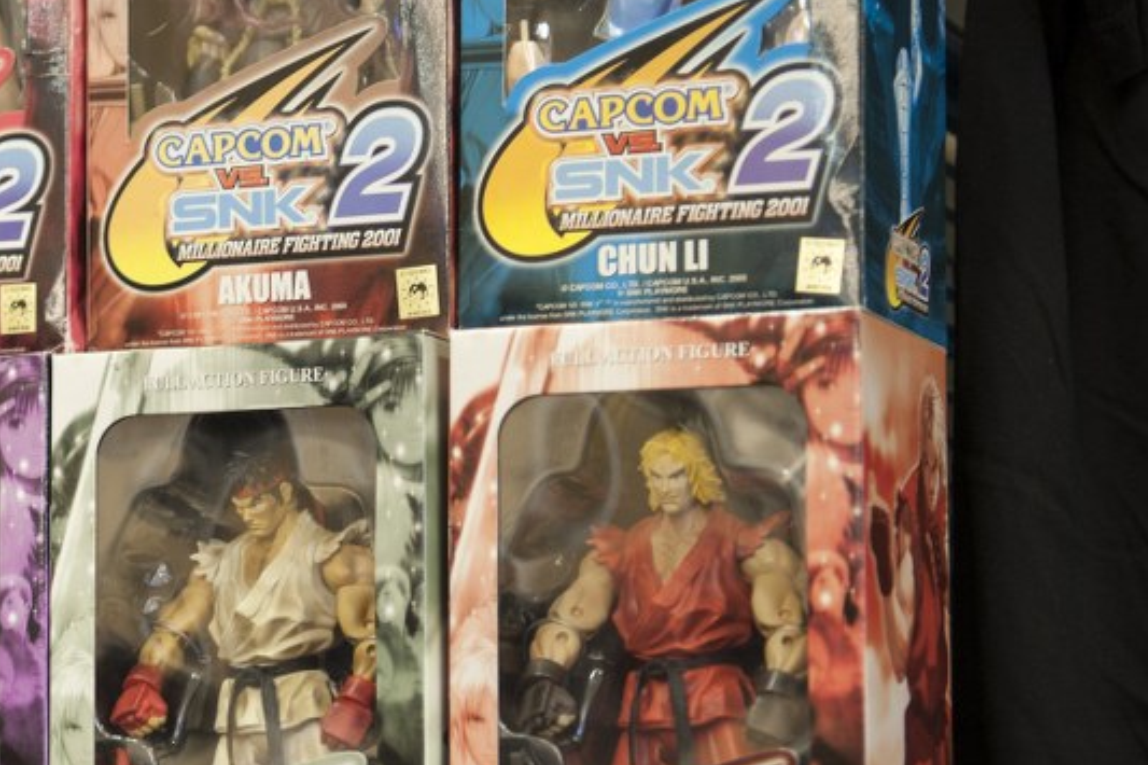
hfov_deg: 16.3
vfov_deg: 11.0
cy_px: 442
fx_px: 3953
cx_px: 52
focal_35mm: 124
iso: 640
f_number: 2.8
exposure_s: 1/30
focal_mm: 55
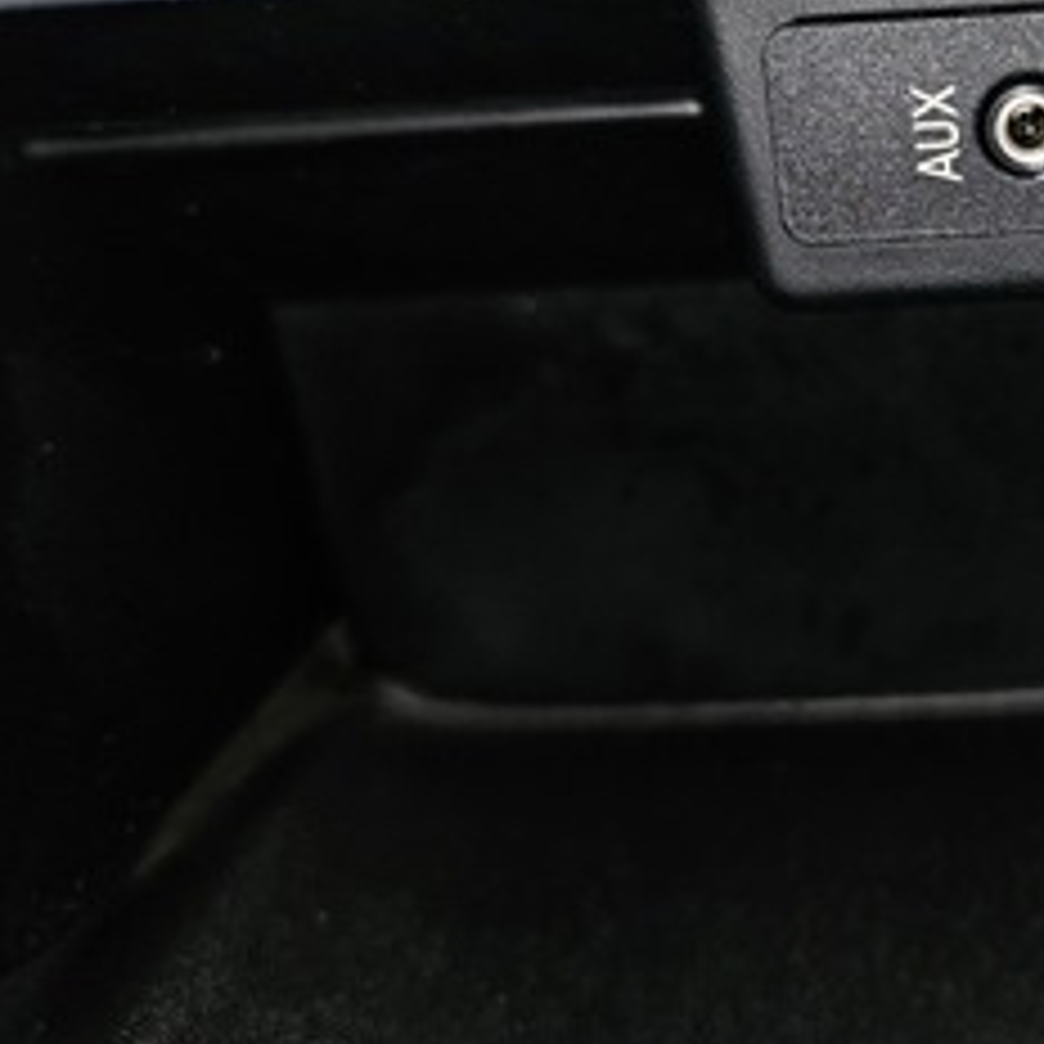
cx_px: 1004
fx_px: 1433
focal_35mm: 42
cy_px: 274
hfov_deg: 36.6
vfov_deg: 39.1
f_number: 1.7
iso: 80
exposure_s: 1/41.3
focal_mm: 6.3
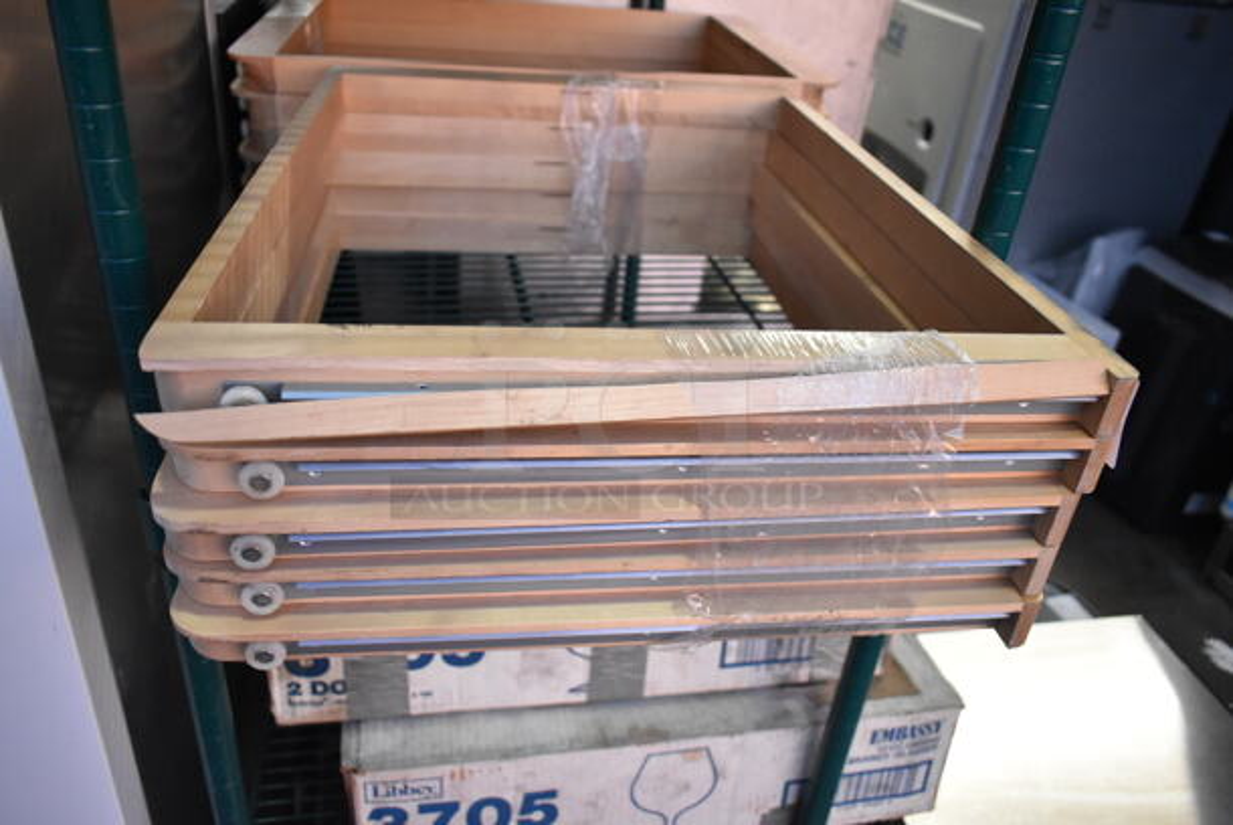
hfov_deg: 67.3
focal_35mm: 27
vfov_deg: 48.0
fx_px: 926
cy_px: 412
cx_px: 616
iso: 3200
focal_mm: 18
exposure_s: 1/125
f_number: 3.5
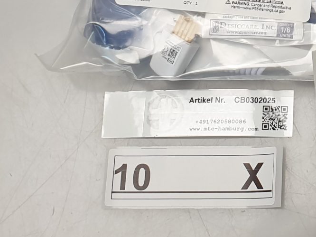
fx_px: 913
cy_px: -88
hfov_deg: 18.6
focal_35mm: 100
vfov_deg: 14.1
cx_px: 380
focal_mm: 4.3
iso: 80
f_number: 2.4
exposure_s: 1/100
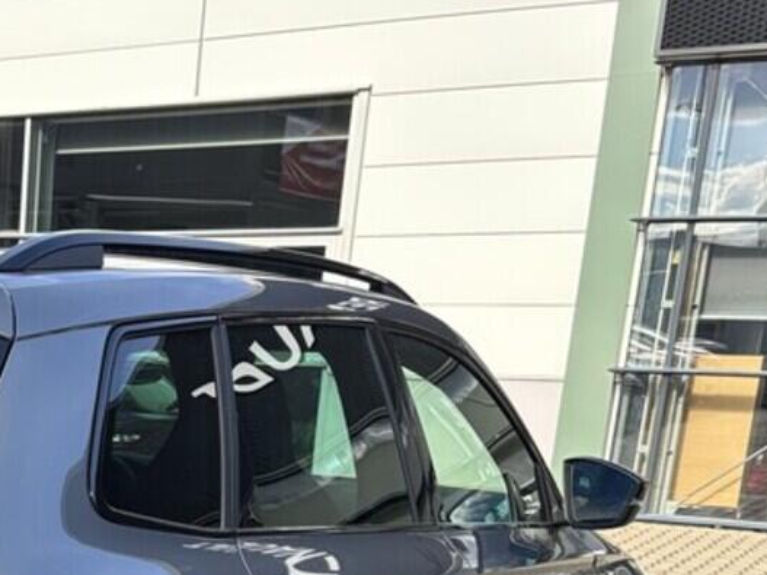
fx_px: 1573
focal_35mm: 71
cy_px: 776
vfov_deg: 19.0
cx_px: -166
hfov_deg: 24.7
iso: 50
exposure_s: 1/742
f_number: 1.6
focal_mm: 5.96
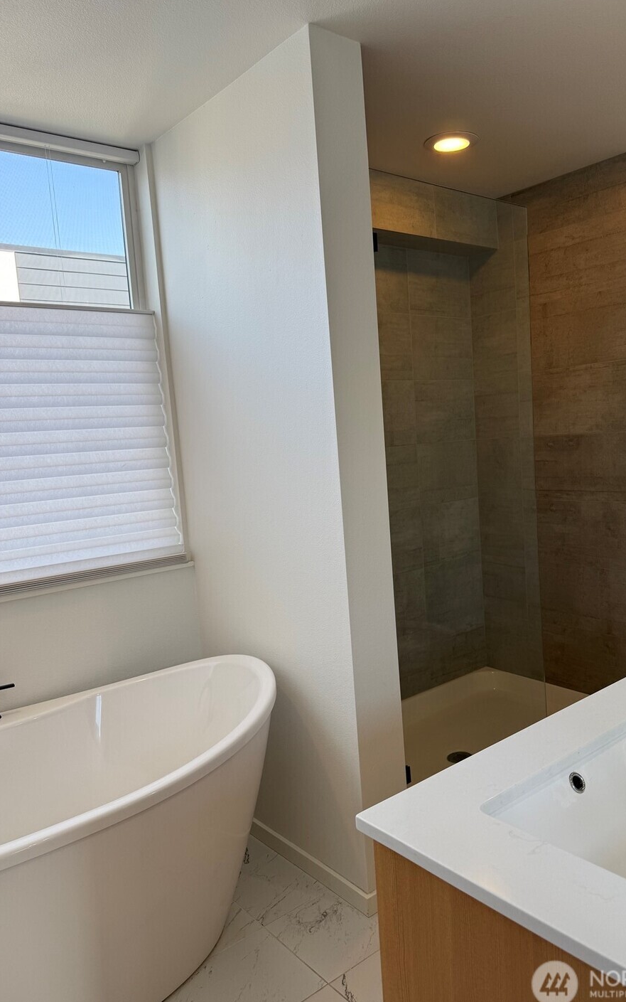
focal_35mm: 26
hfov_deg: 47.4
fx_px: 710
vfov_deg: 70.4
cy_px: 505
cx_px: 365
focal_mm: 6.76
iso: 50
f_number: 1.78
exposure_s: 1/120
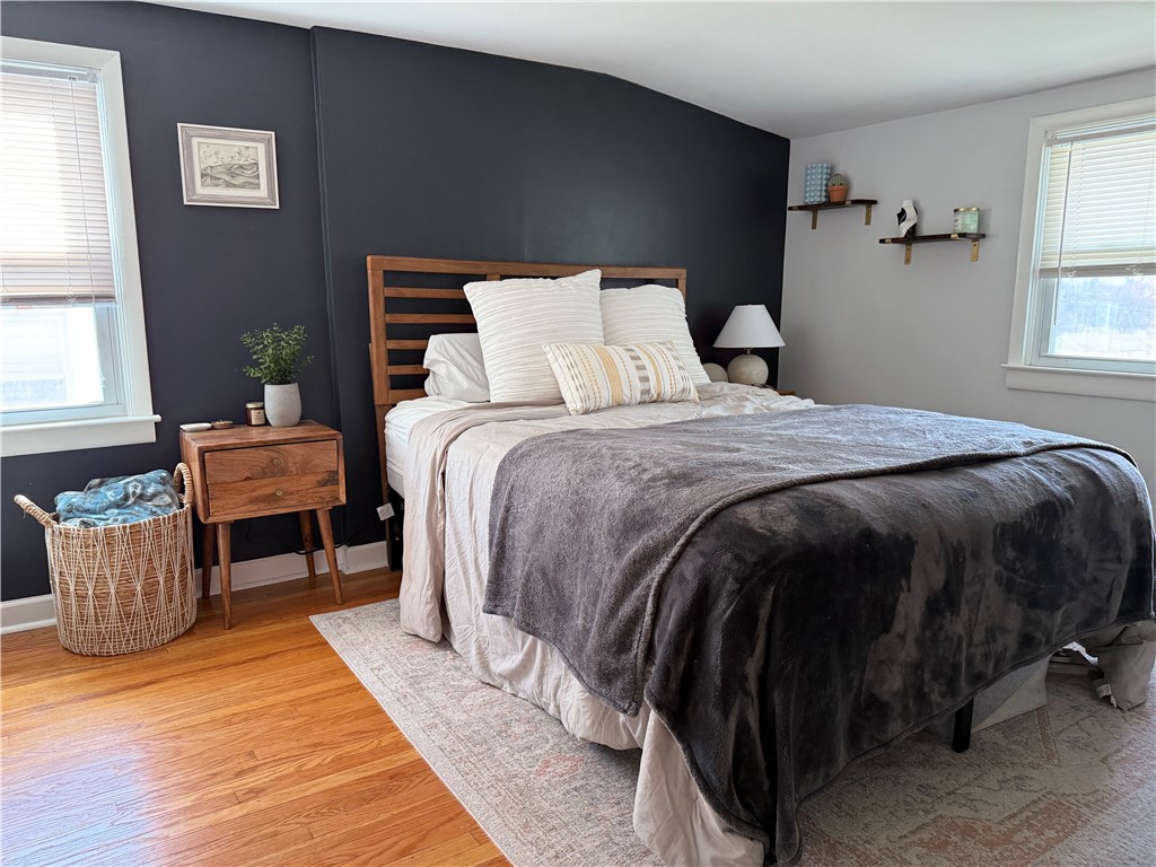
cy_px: 434
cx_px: 578
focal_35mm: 24
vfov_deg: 56.8
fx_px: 801
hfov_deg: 71.6
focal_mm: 6.76
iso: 200
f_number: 1.78
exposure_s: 1/60
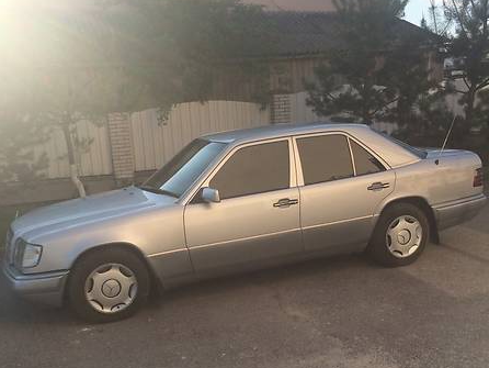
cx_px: 244
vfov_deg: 36.5
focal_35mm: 39
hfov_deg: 47.8
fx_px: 551
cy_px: 247
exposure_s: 1/1282
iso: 32
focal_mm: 4.2
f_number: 2.2
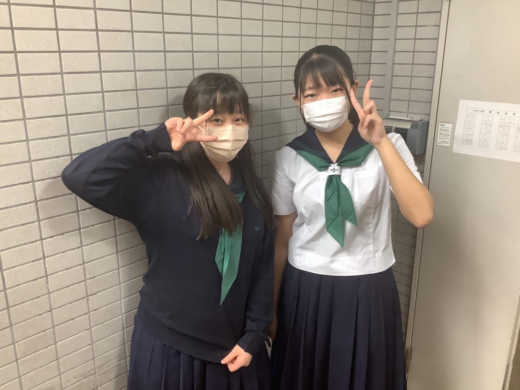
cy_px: 195
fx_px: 466
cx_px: 260
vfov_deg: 45.4
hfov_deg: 58.4
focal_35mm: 31
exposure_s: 1/60
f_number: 2.4
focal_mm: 3.3
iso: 160
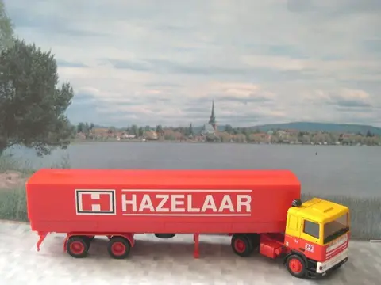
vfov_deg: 34.3
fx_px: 462
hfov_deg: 44.8
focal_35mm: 42
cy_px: 142
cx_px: 190
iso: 393
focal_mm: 9
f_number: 2.9
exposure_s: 1/4.1
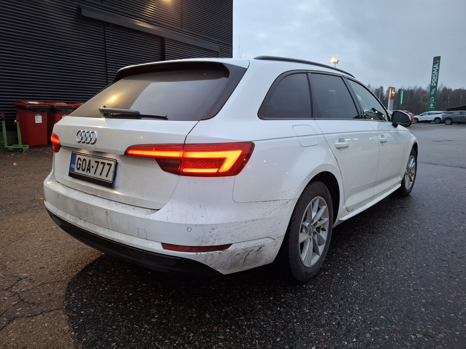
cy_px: 174
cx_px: 233
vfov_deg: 58.9
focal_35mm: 23
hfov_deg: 73.9
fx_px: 310
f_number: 1.8
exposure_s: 1/100
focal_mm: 5.54
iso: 200
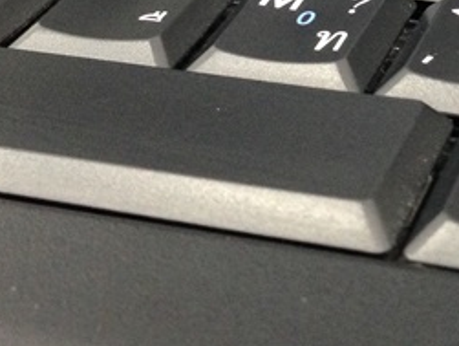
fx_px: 1394
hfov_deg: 18.4
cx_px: 415
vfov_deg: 13.7
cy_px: -79
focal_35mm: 105
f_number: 2.4
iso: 200
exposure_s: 1/20
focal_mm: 4.12
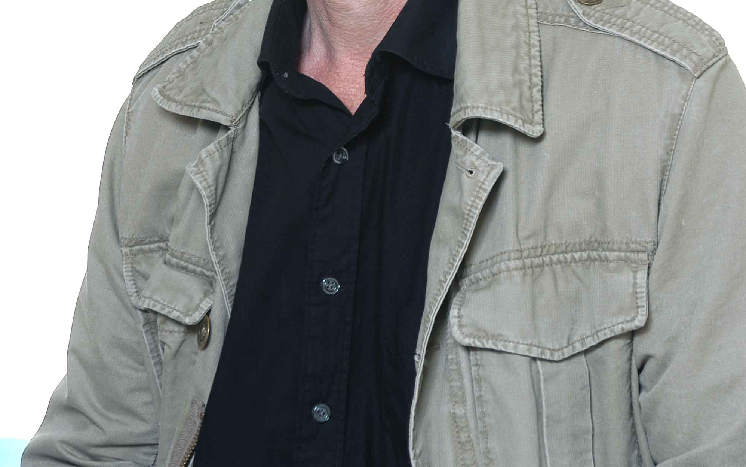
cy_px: -67
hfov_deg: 13.8
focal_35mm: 152
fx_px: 3090
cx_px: 372
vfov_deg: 8.5
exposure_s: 1/50
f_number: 5.6
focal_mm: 66
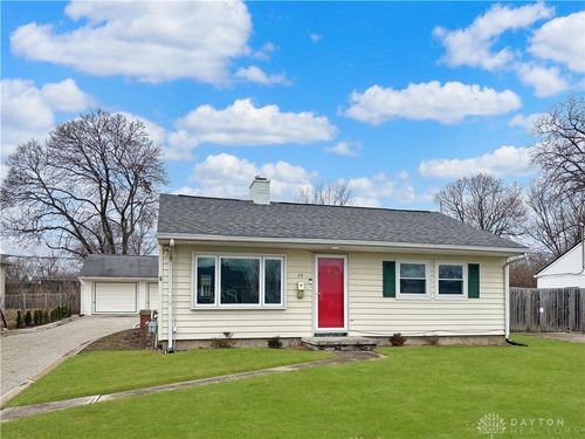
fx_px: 439
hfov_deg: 67.3
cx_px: 292
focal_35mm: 26
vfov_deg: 53.1
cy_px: 220
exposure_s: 1/1984
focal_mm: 5.96
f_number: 1.6
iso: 50
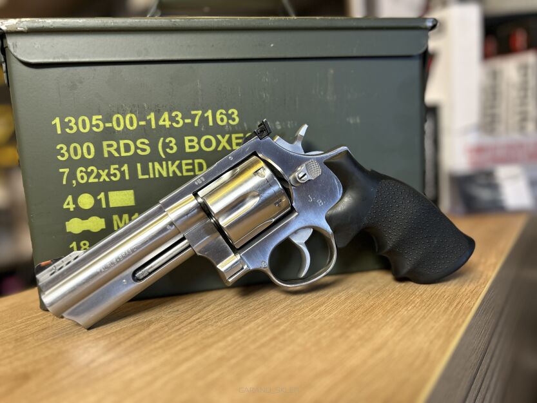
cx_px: 268
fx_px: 403
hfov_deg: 67.3
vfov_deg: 53.1
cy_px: 202
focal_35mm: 26
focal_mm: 5.7
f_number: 1.5
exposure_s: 1/50
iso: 125
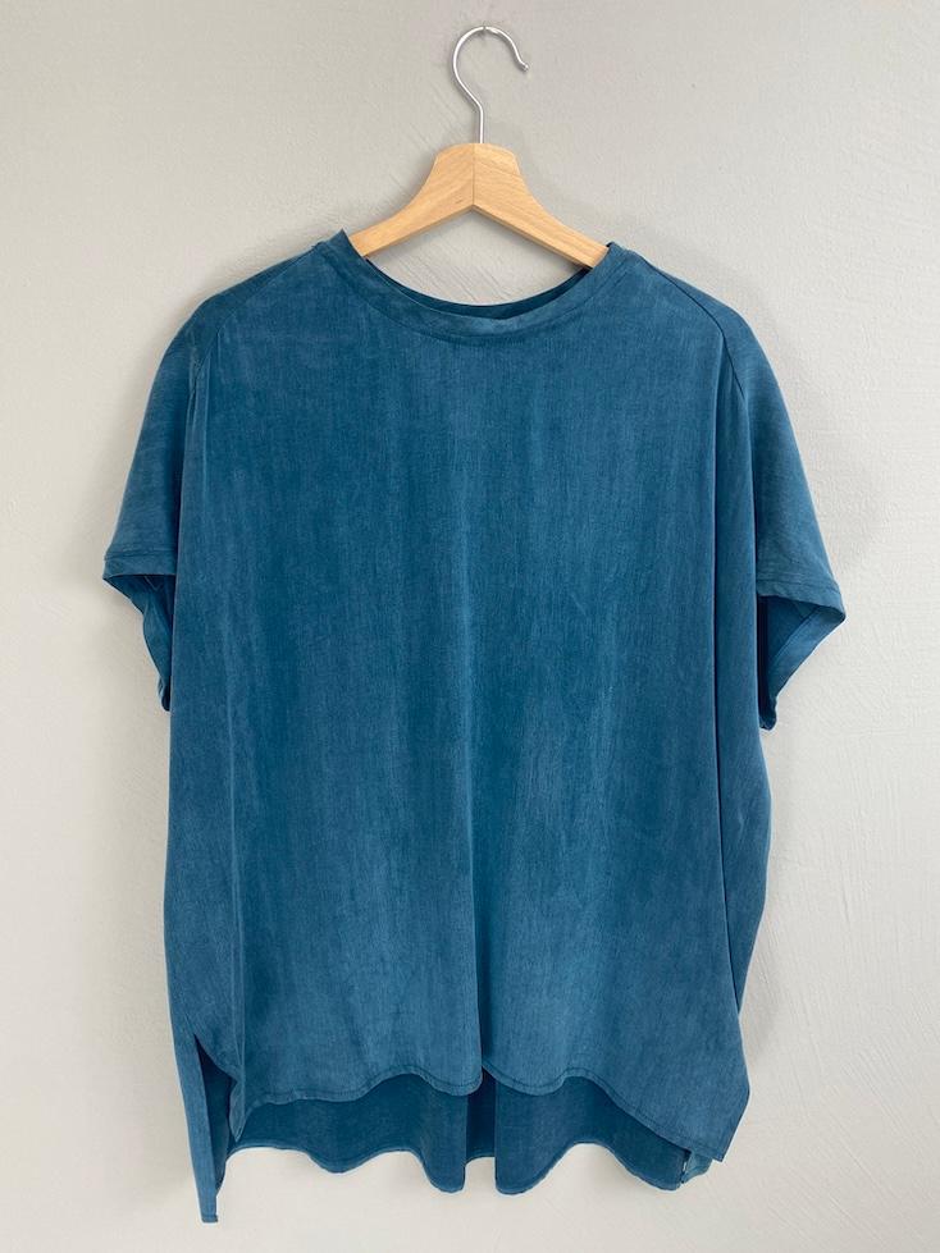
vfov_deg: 67.3
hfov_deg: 53.1
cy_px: 626
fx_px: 942
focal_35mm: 26
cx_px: 470
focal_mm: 4.25
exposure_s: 1/100
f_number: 1.8
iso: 125
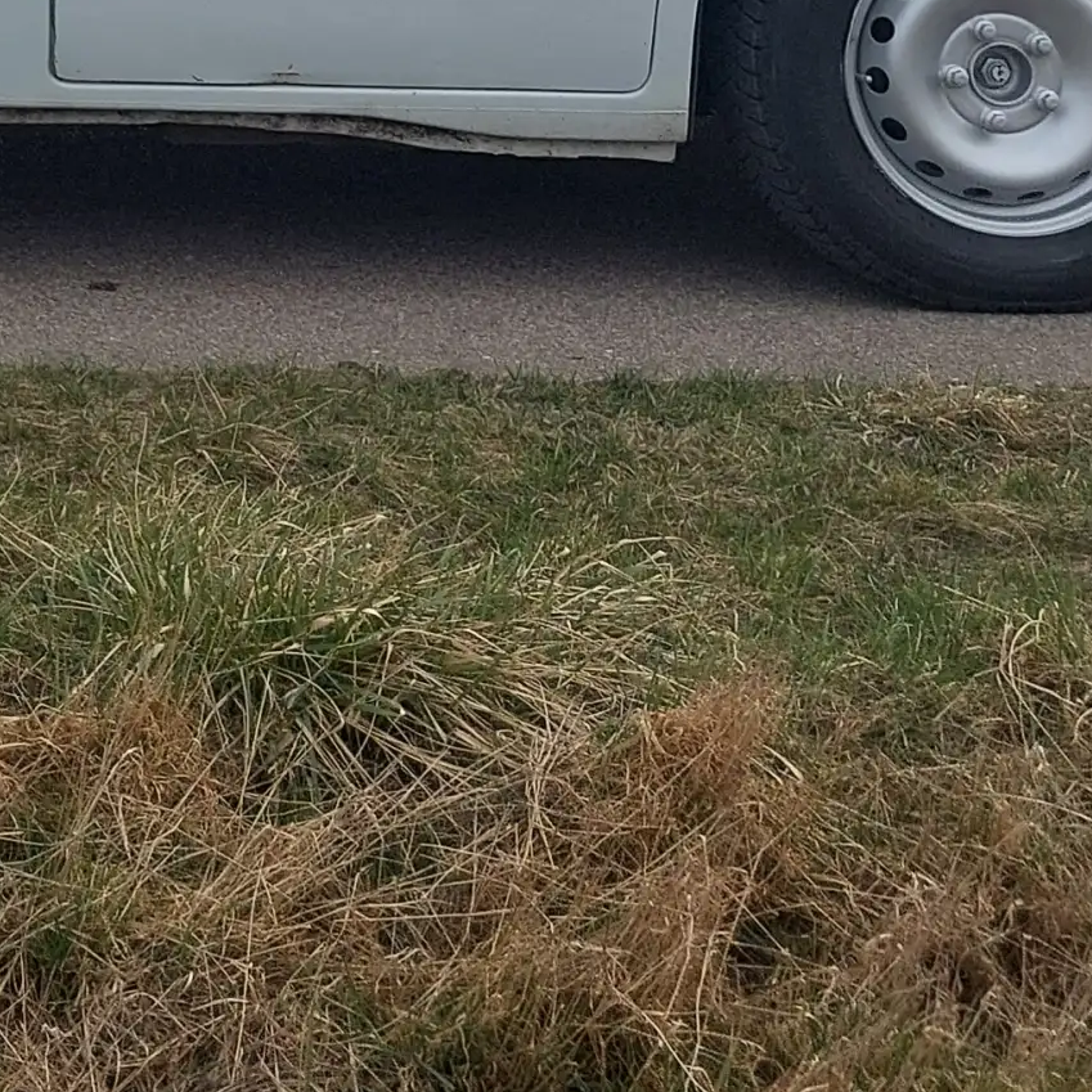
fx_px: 3569
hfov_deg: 14.9
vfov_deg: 15.5
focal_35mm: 100
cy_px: -734
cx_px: -948
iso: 25
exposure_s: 1/1160
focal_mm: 5.23
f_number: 1.8
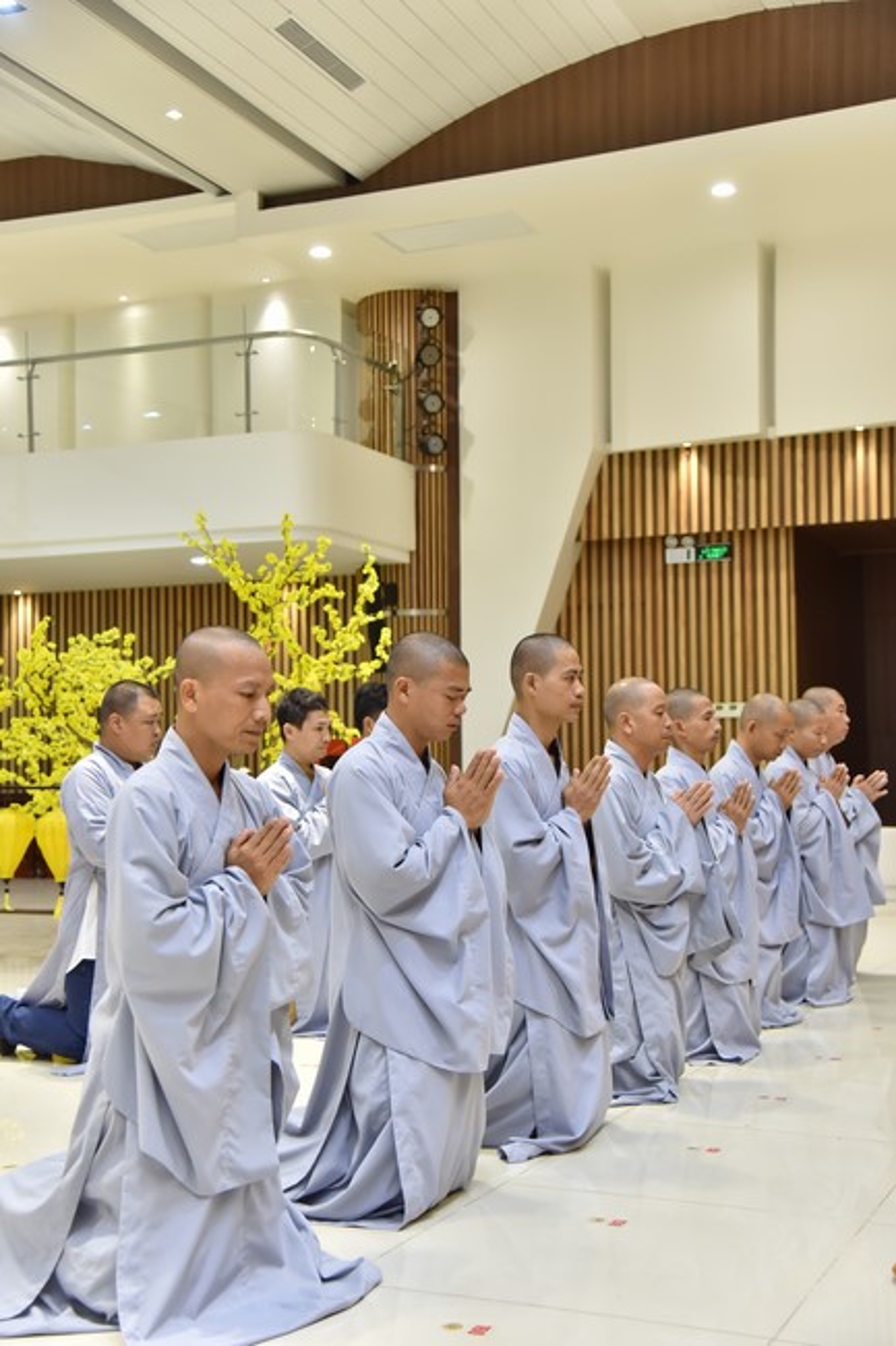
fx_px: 1718
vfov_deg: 42.8
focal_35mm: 46
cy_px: 673
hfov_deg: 29.2
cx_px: 448
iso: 1000
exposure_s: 1/125
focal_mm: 46
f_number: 4.5
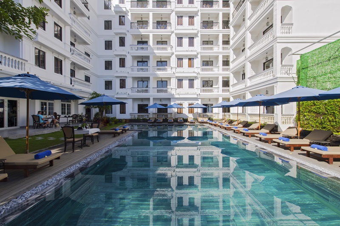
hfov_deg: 104.3
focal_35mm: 14
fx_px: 132
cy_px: 113
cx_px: 170
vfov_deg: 81.2
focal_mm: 14
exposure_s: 1/125
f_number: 16
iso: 250
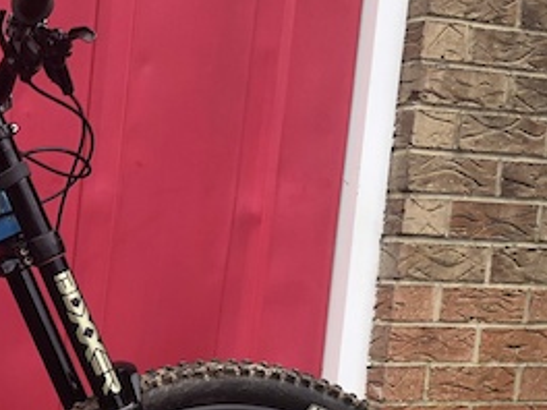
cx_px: -269
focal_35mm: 85
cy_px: 437
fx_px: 1343
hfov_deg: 20.0
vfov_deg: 16.9
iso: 20
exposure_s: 1/236
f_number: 1.8
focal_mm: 3.99
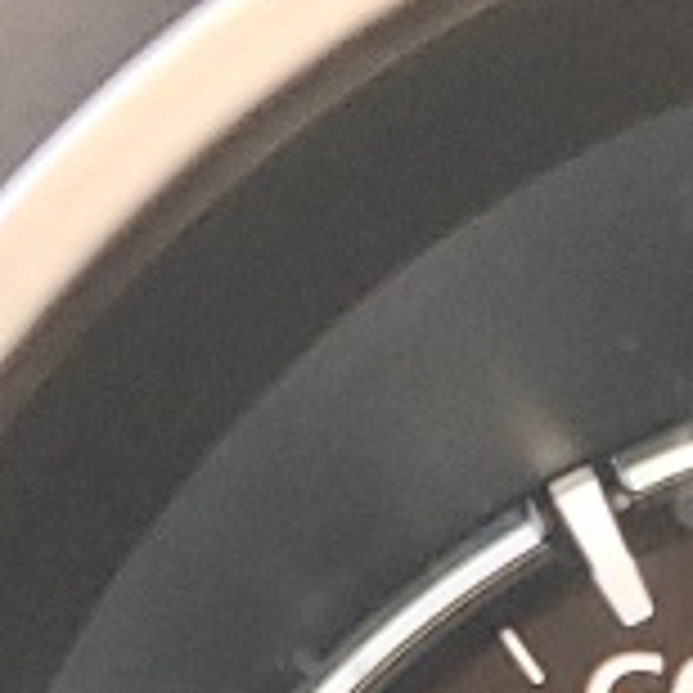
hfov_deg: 7.3
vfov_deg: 7.0
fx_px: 5391
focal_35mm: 238
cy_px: 1557
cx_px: 990
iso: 126
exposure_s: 1/60.2
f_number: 1.5
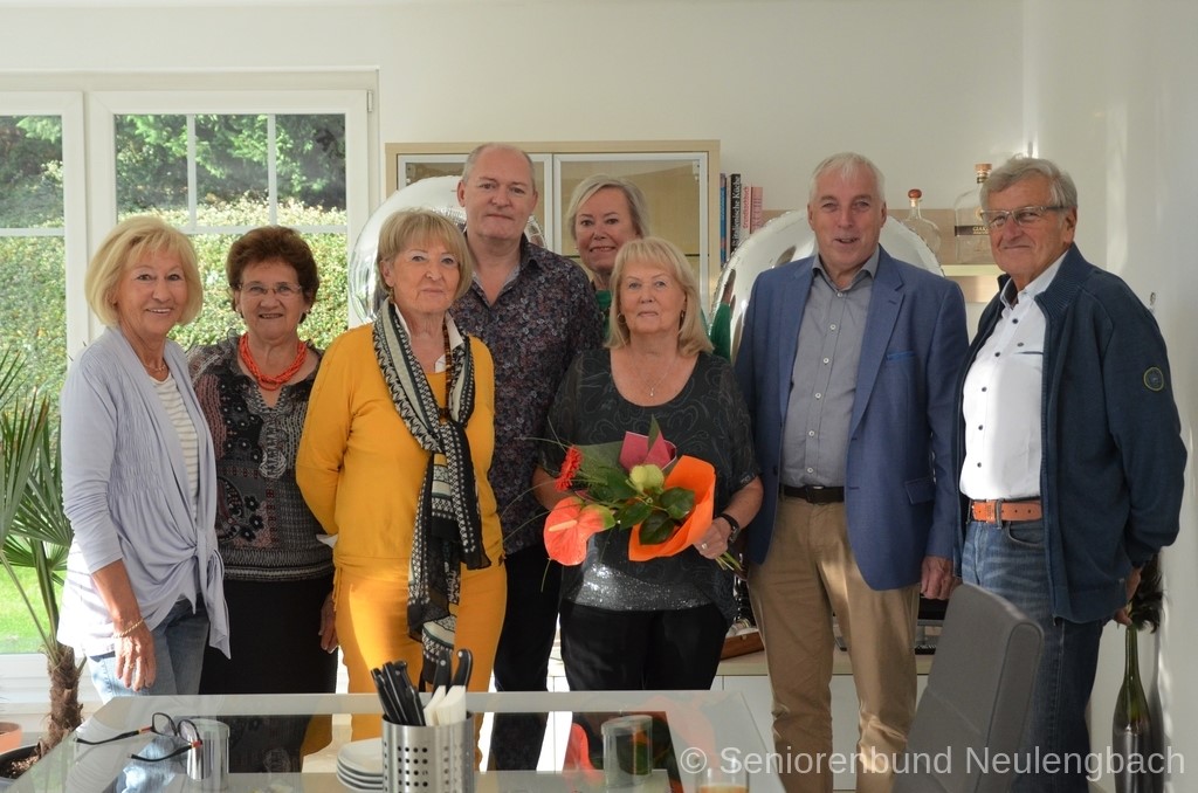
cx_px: 599
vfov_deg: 31.7
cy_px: 396
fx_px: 1395
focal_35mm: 42
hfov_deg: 46.5
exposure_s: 1/500
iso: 1250
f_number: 4
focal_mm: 28
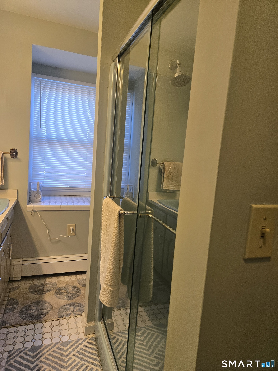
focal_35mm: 23
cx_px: 139
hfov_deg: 58.9
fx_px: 246
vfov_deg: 73.9
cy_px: 186
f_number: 1.8
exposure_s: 1/120
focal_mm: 5.4
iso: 160
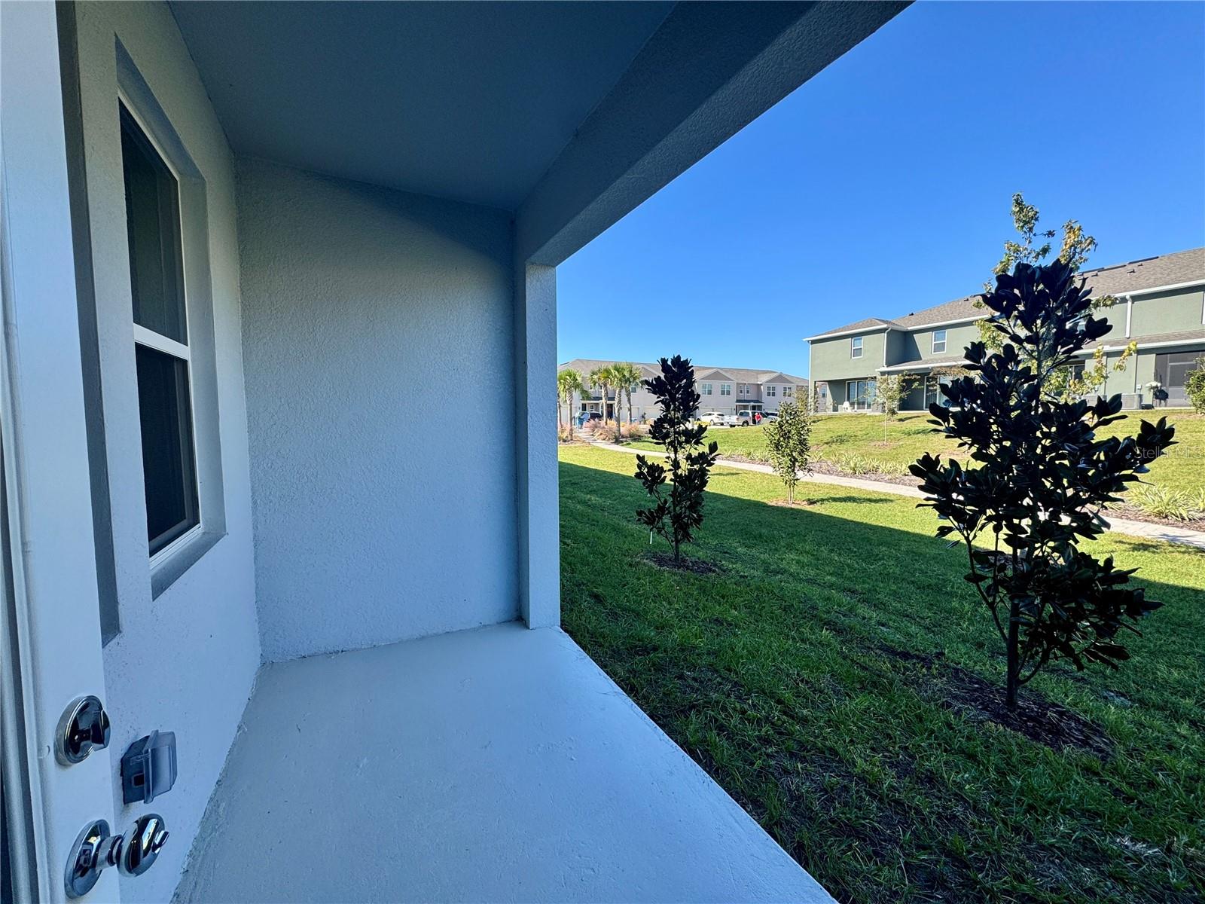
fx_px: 487
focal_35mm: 14
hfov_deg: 102.1
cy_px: 452
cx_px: 602
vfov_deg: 85.7
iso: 40
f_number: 2.2
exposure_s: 1/763
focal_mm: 2.22
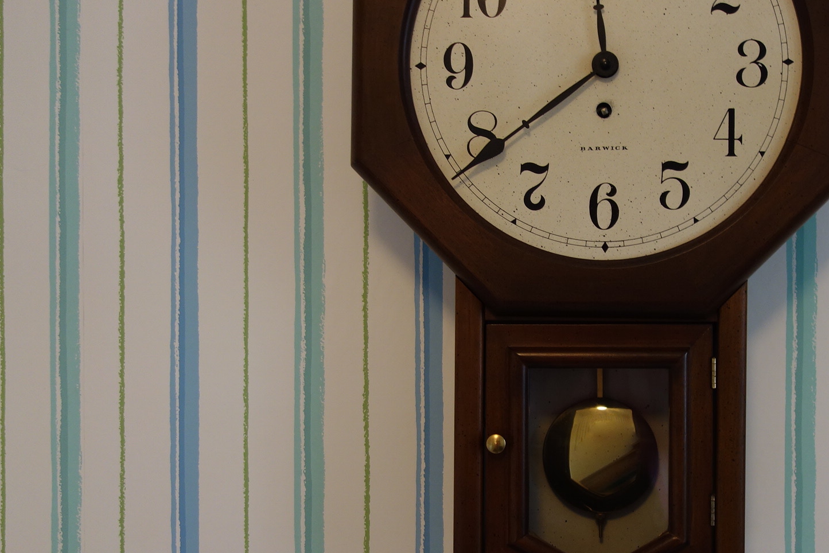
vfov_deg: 25.5
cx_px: 556
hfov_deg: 37.1
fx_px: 1221
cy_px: 272
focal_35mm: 53
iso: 125
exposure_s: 1/50
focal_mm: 10.4
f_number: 1.8
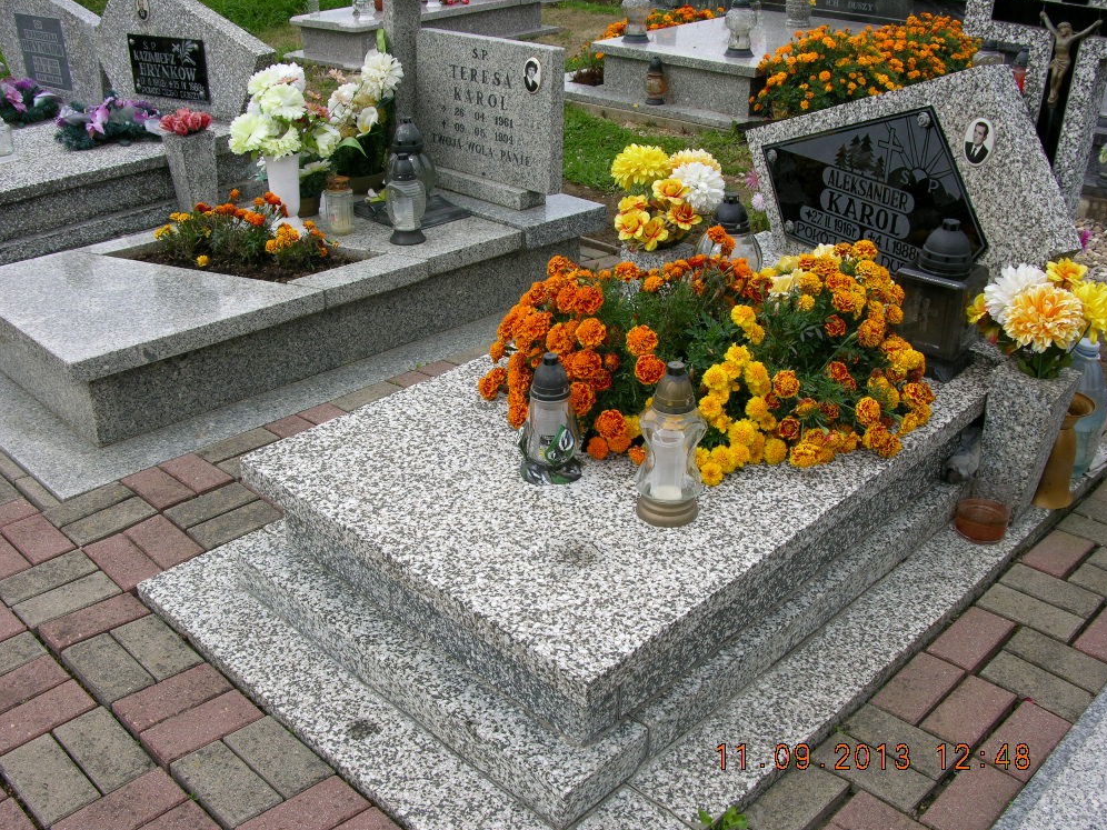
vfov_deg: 39.7
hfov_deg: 51.4
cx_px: 550
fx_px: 1151
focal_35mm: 36
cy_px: 420
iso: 50
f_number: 5
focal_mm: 8.9
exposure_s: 1/212
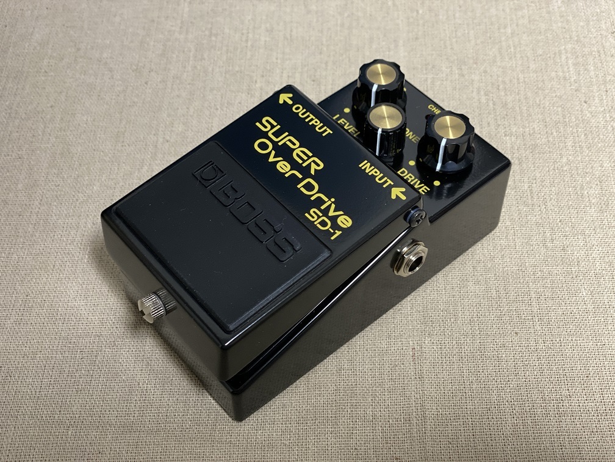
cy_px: 231
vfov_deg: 28.0
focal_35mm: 52
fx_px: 924
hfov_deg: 36.8
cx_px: 308
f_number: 2
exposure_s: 1/33
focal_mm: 6
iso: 200
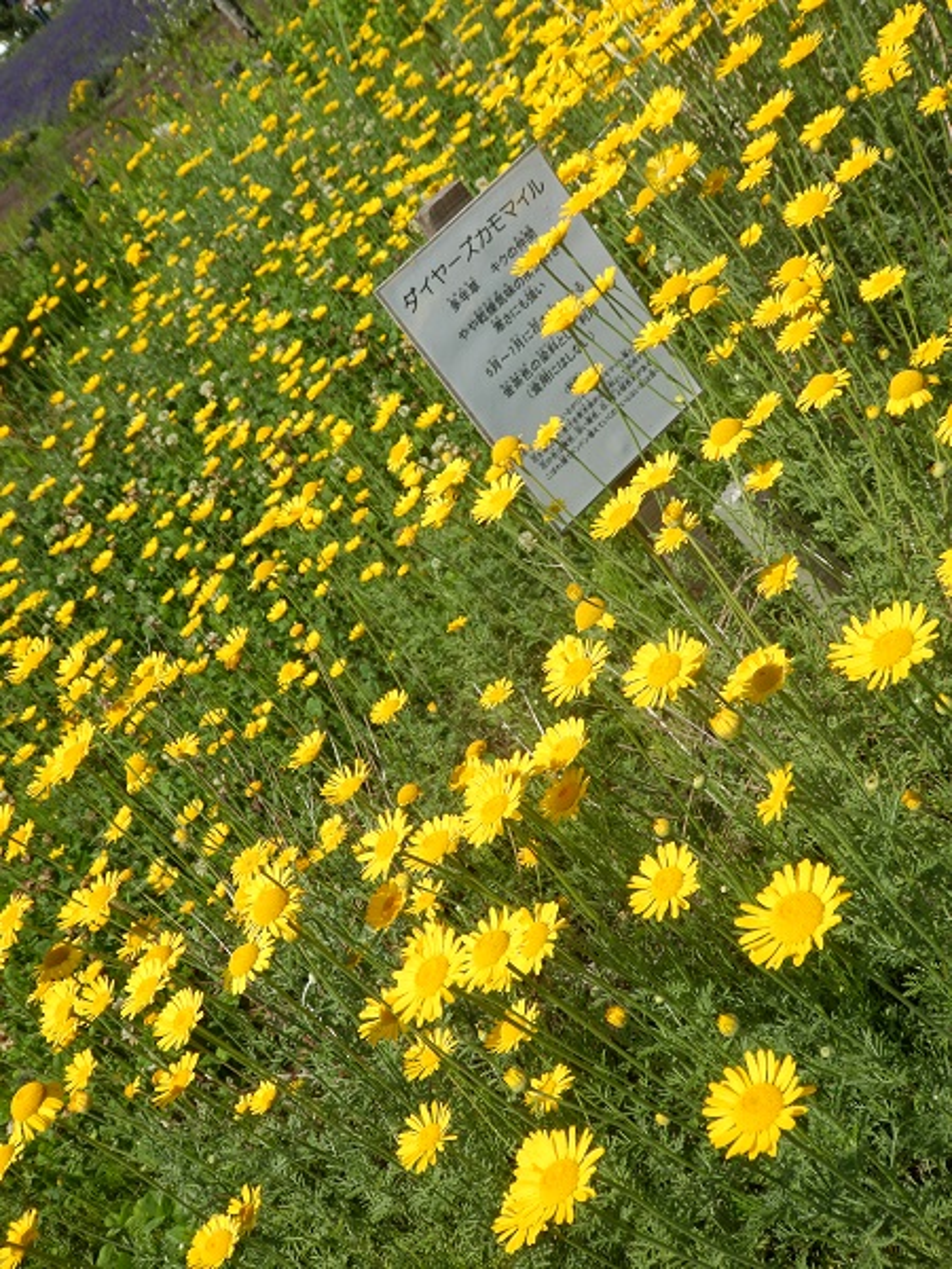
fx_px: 1467
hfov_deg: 36.0
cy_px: 634
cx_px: 476
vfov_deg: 46.8
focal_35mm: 40
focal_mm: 7.3
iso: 80
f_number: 10.4
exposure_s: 1/160
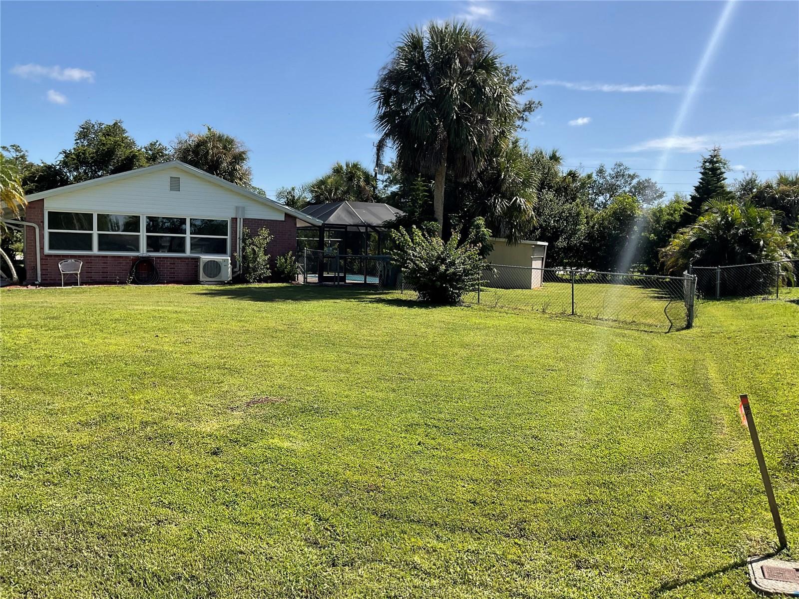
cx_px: 400
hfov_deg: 61.7
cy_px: 300
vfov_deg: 48.2
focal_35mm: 29
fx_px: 669
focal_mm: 3
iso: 16
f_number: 1.8
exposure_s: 1/1626
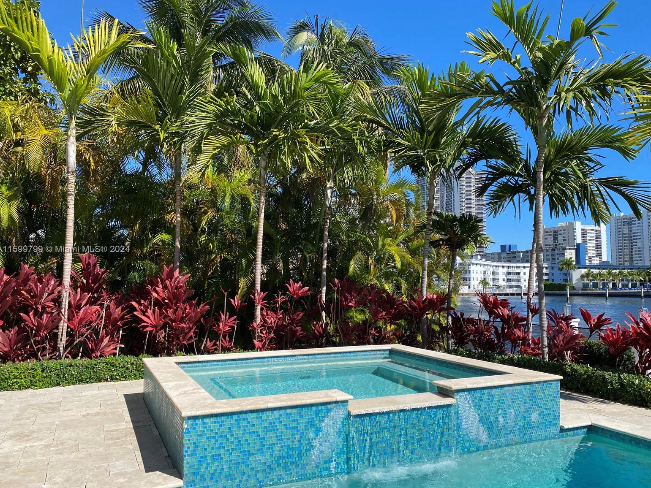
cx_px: 333
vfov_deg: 51.4
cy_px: 250
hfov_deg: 65.3
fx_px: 508
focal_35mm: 27
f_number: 1.8
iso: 32
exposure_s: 1/2315
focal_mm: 4.25
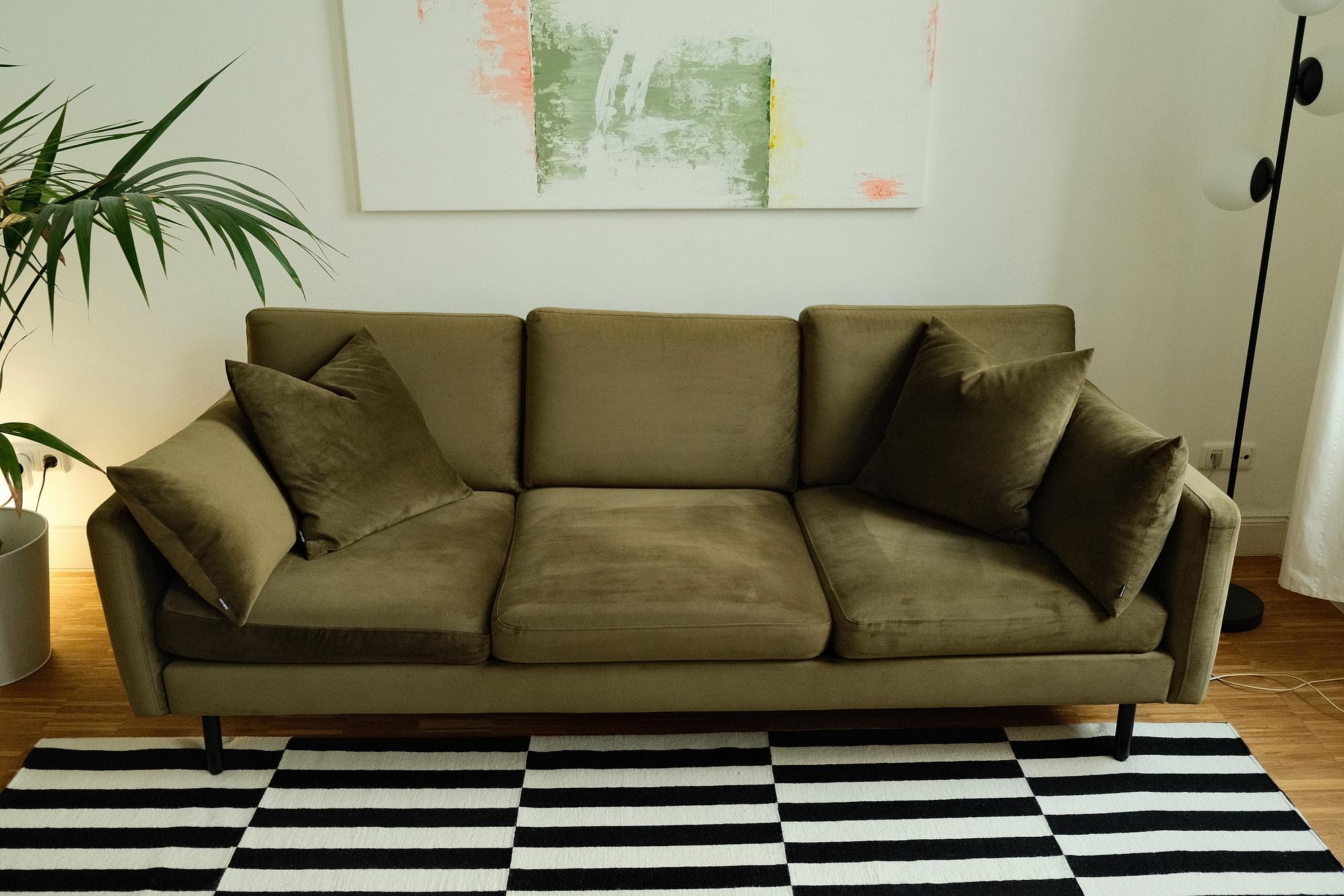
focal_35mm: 31
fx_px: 1157
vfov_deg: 42.3
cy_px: 448
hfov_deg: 60.3
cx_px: 672
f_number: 3.2
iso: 1600
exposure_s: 1/120
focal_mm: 20.5
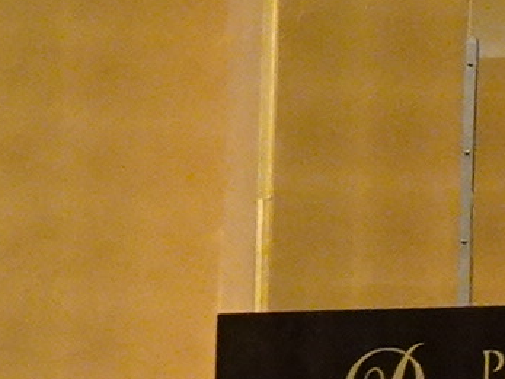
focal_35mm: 478
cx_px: 1308
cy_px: -85
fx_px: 6971
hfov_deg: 4.1
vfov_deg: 3.1
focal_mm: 10.2
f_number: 4.5
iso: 400
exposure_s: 1/80
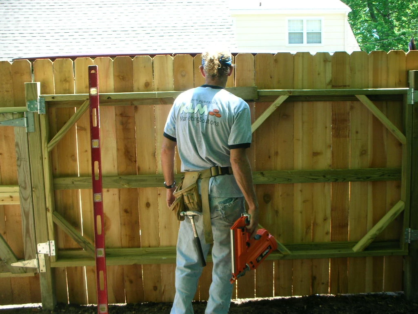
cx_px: 209
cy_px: 157
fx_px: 555
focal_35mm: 46
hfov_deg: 41.2
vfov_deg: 31.5
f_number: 3.5
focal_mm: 7.7
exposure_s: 1/51
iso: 50
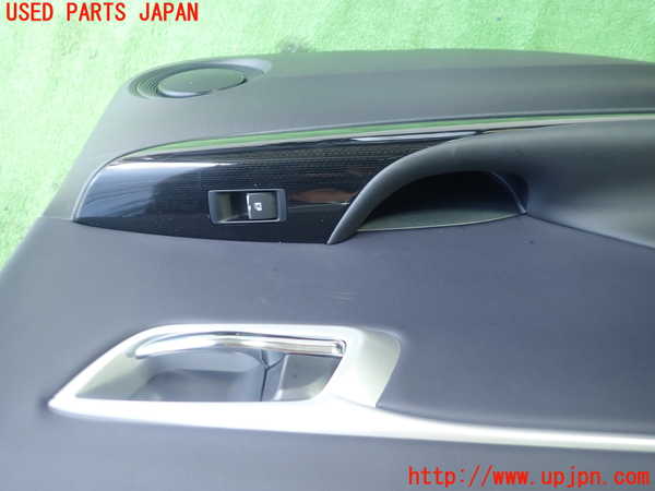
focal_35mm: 25
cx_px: 328
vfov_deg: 54.9
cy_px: 246
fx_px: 473
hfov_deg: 69.4
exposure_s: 1/30
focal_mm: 4.5
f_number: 2
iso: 200
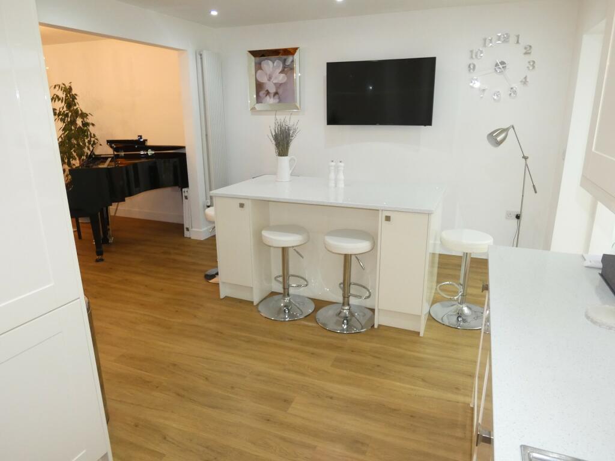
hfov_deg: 73.9
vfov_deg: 58.9
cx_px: 308
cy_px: 230
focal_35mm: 23
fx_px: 409
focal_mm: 4.1
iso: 400
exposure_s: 1/60
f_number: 3
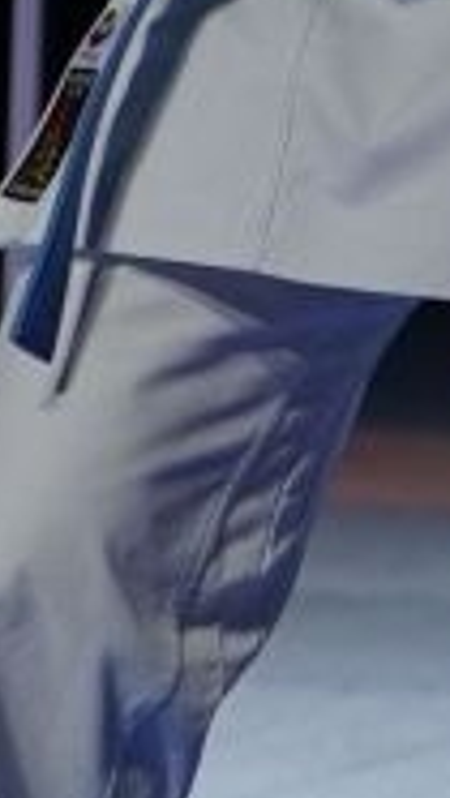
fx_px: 14978
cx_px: -2417
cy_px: -236
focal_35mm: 708
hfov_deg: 1.7
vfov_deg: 3.0
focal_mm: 70
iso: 250
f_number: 2.8
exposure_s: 1/500
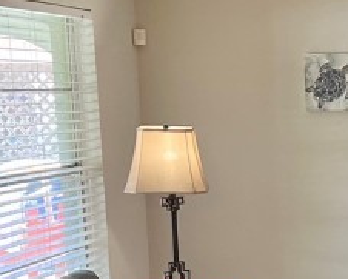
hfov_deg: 15.9
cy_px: 318
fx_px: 1185
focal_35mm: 115
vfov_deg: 13.1
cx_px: 454
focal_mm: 5.7
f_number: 1.5
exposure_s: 1/120
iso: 125
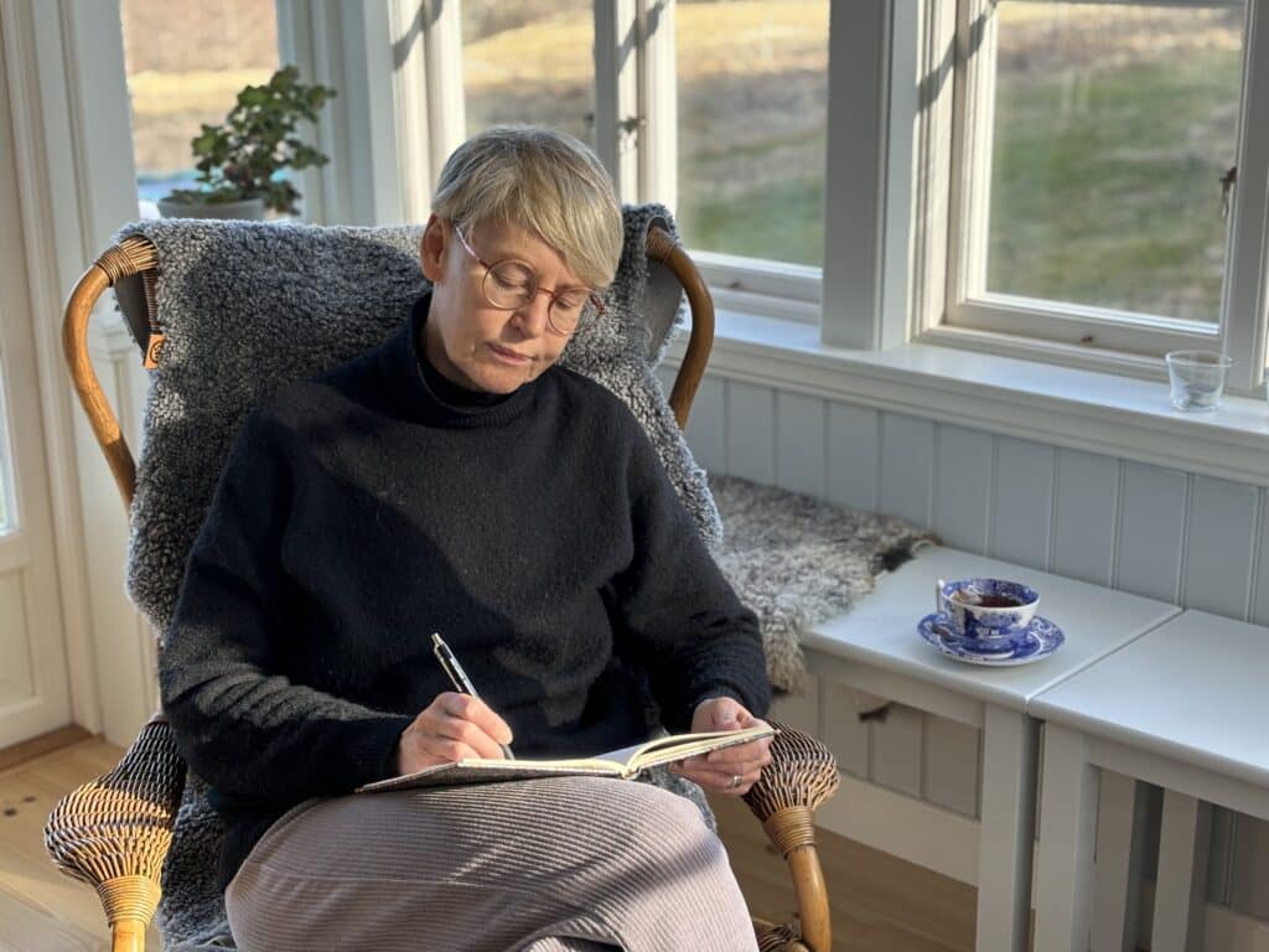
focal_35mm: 52
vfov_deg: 28.0
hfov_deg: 36.8
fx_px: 1906
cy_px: 476
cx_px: 634
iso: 40
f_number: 1.6
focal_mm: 5.96
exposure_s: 1/121
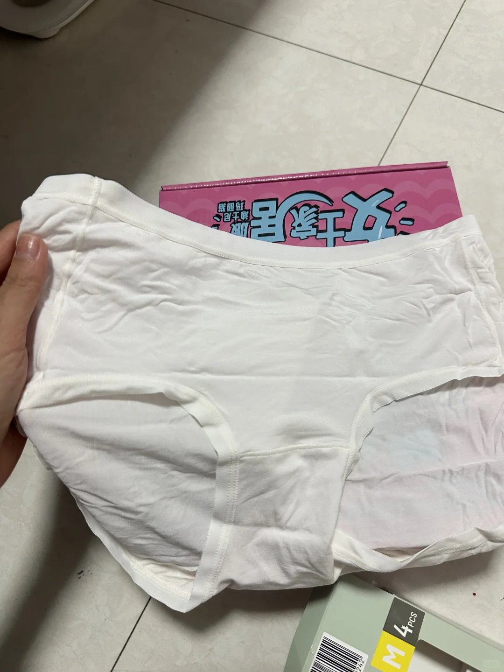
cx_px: 252
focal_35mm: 24
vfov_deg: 71.6
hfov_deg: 56.8
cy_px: 336
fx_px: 466
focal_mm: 6.86
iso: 320
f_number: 1.78
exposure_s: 1/50
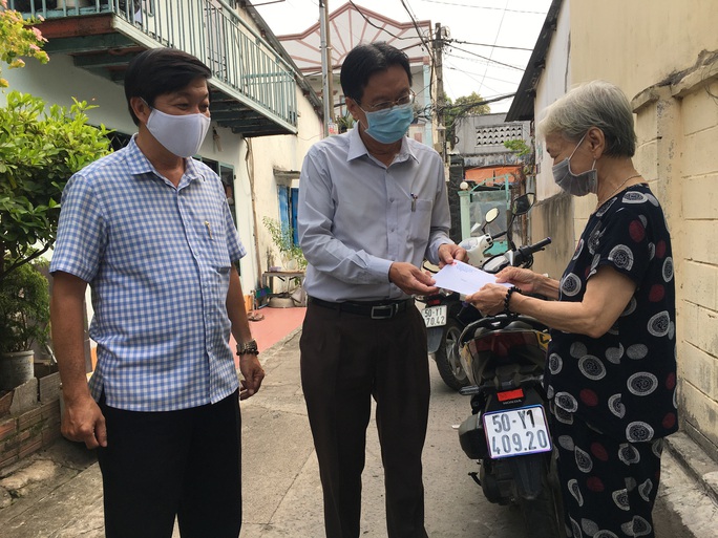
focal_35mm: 29
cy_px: 269
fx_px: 602
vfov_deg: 48.2
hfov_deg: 61.7
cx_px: 359
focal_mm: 4.15
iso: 25
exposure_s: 1/254
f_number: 2.2
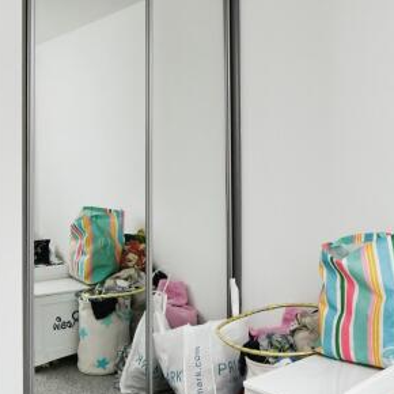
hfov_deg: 39.9
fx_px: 541
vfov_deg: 40.0
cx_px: 231
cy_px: 180
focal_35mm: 42
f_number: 9
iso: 800
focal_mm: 14
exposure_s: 1/60
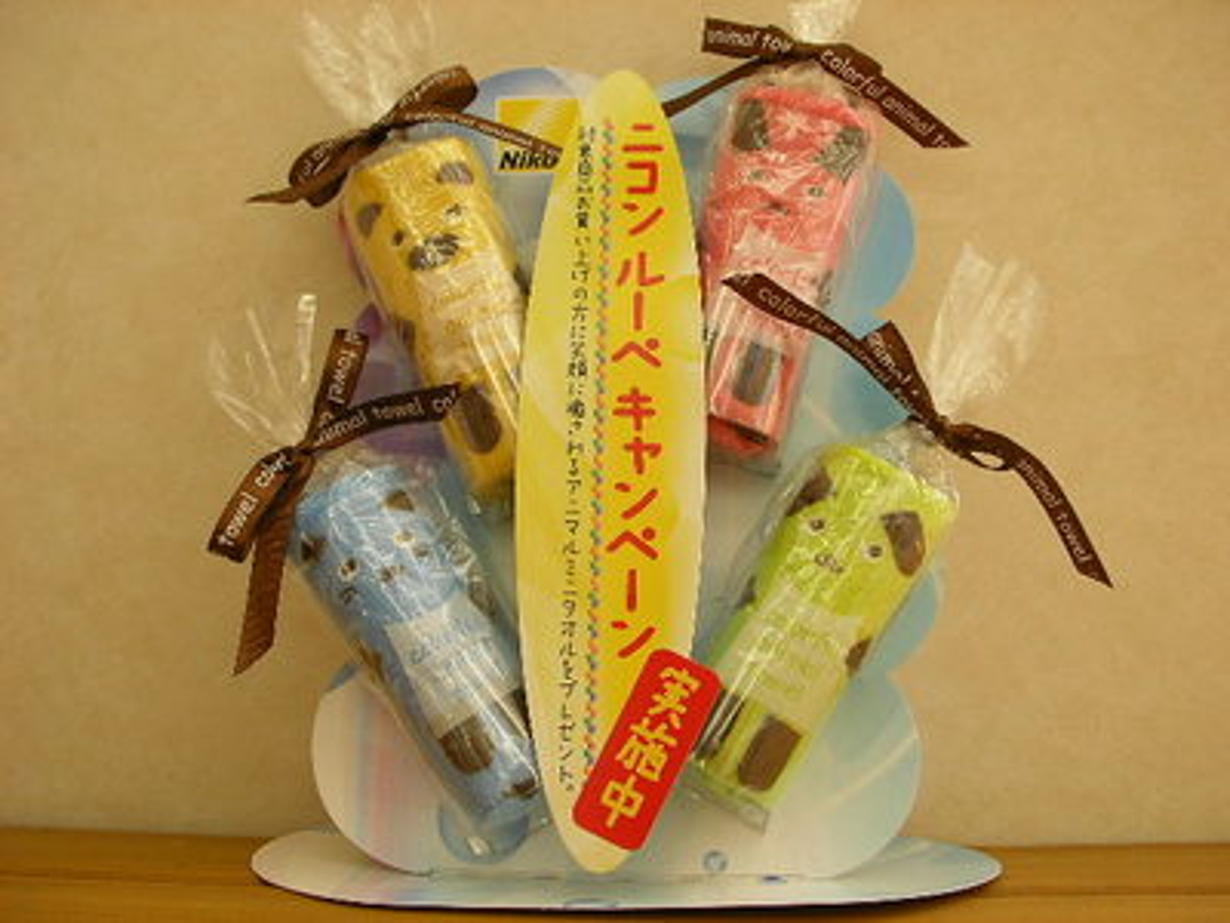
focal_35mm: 45
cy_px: 462
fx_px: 1599
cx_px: 615
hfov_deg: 42.1
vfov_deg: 32.2
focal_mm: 7.5
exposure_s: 1/57.4
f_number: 3.5
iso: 60
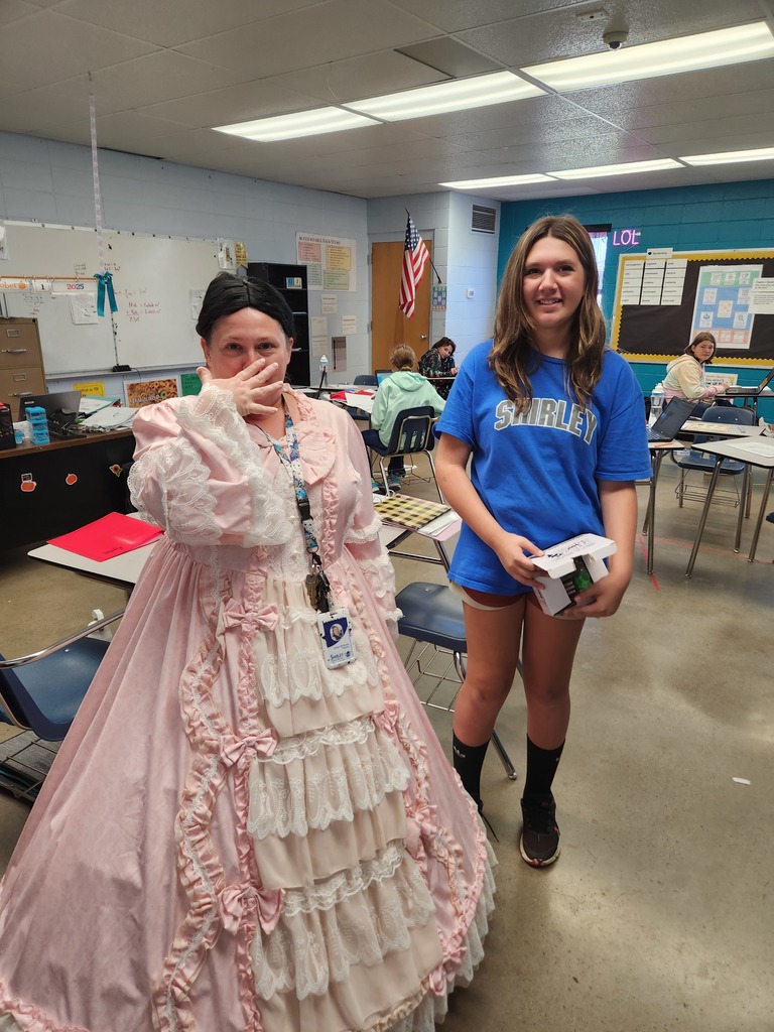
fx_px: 686
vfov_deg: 73.9
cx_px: 387
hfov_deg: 58.9
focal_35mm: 23
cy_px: 516
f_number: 1.8
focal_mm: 5.4
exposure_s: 1/120
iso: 100
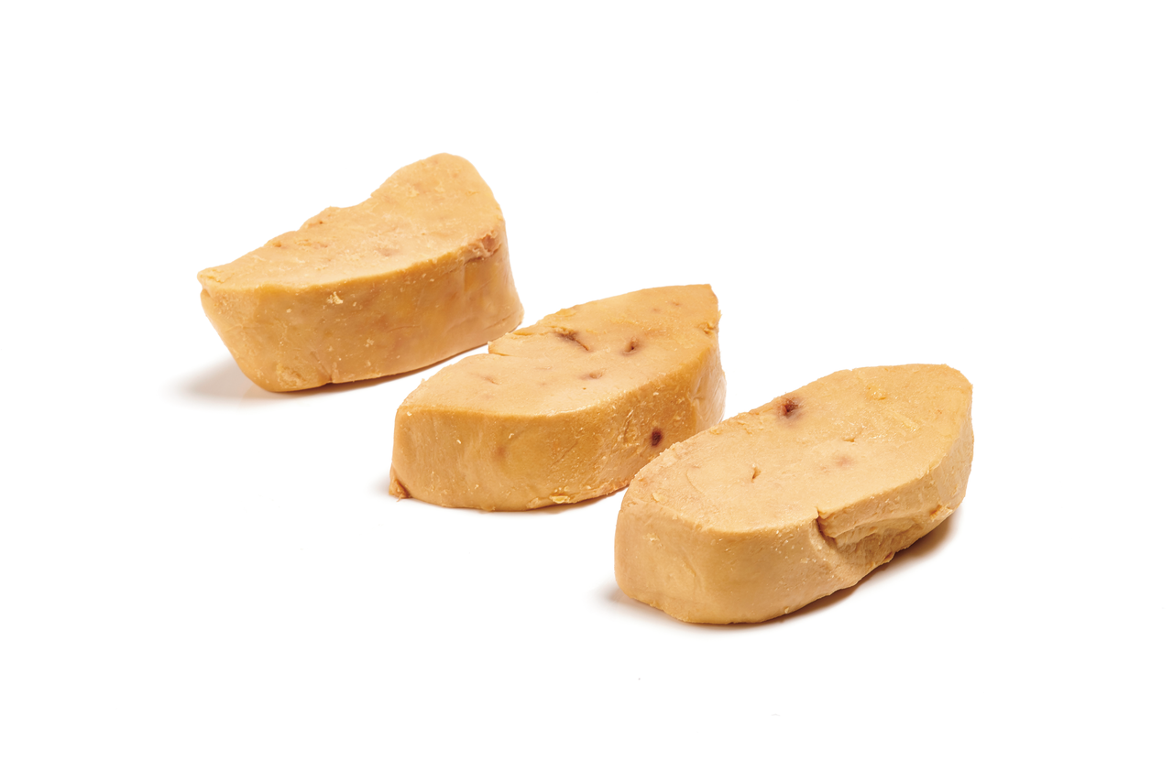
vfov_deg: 13.0
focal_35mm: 105
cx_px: 586
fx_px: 3422
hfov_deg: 19.5
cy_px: 391
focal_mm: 105
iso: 100
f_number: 32
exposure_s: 1/125
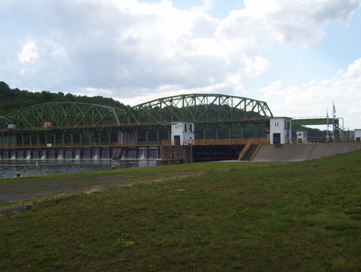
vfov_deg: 30.3
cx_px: 121
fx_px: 501
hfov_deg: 39.2
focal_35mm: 48
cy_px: 163
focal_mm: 6
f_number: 4.8
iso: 80
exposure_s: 1/320
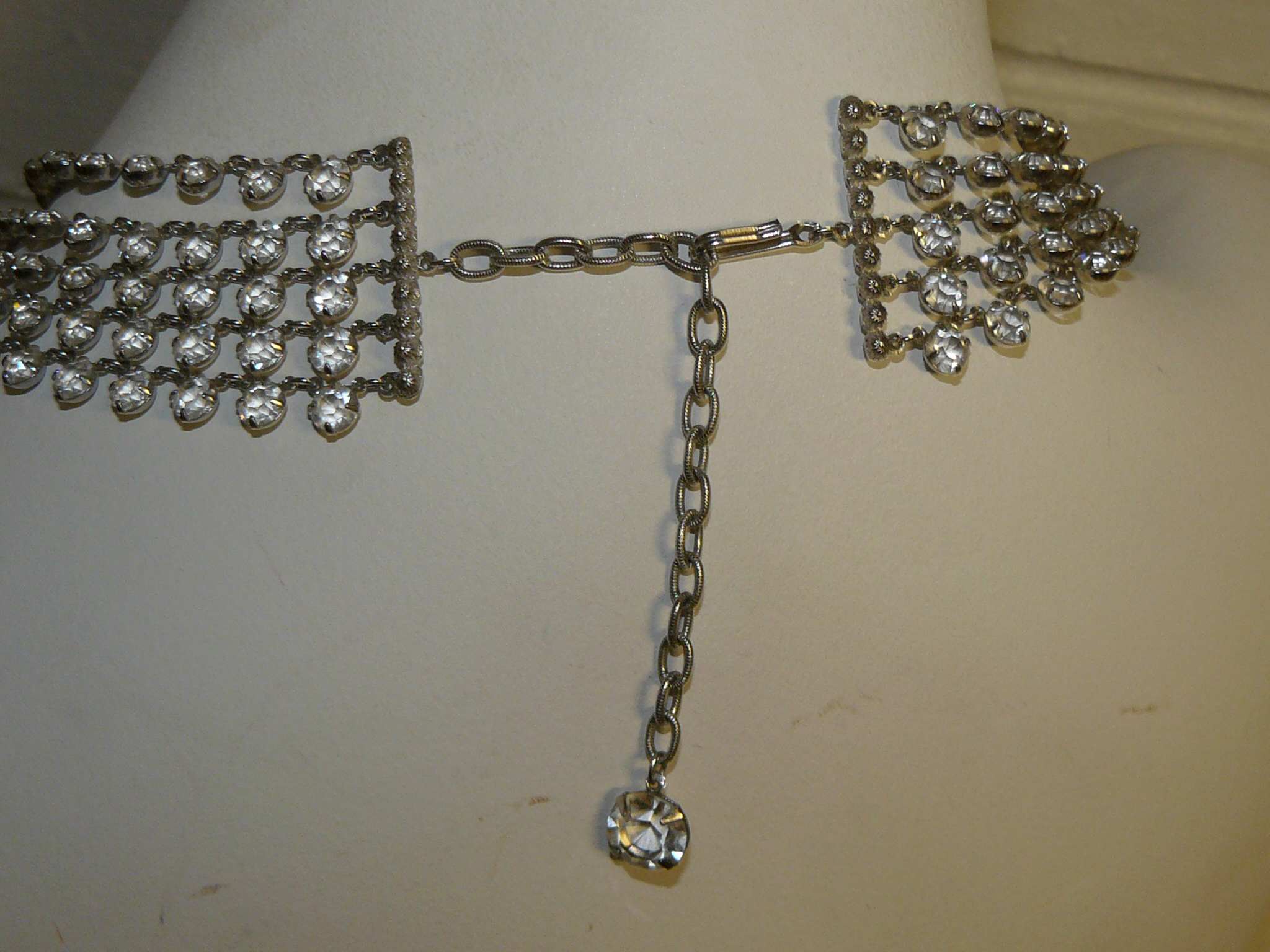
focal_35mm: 51
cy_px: 476
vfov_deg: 28.6
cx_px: 635
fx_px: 1871
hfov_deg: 37.5
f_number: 4
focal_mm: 6
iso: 100
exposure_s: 1/15
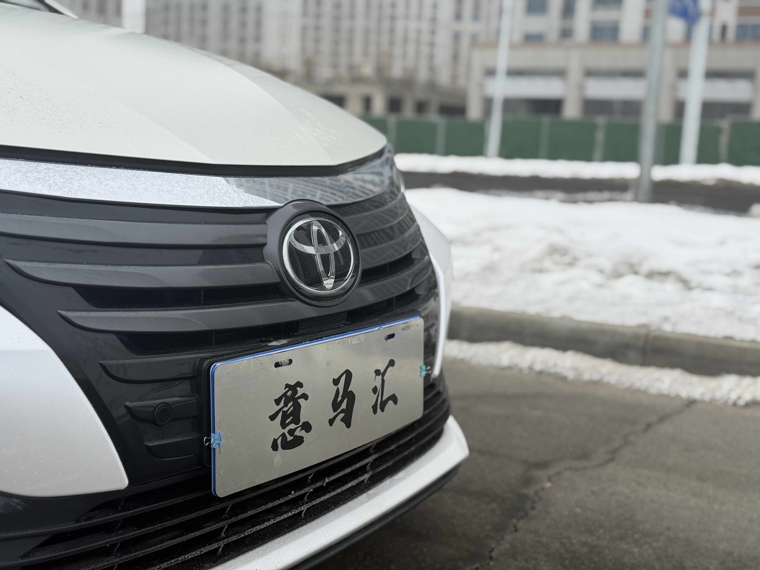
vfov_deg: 30.3
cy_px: 285
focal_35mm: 48
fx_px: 1054
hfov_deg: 39.7
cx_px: 380
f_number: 1.78
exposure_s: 1/2146
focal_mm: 6.76
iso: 64
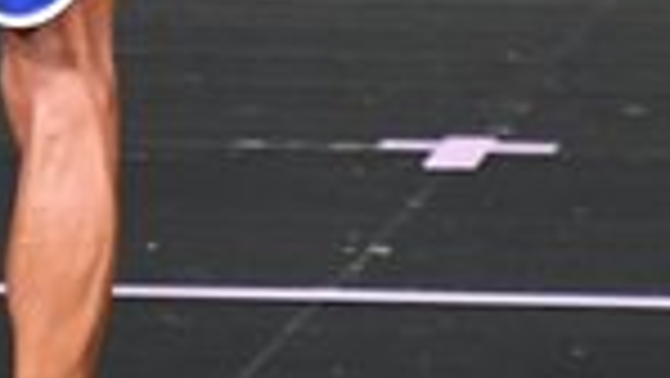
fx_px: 33346
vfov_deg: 0.6
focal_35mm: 1876
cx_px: 56
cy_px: -396
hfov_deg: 1.2
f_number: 5.6
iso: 5000
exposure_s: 1/400
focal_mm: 230
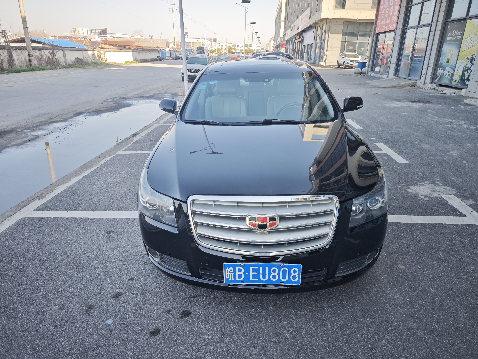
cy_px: 180
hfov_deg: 73.9
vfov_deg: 58.9
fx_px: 318
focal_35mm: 23
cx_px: 239
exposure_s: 1/520
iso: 50
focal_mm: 6.55
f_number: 1.62
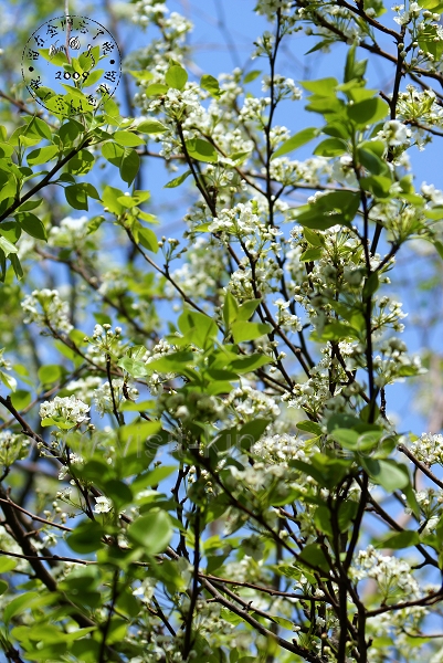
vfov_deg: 15.2
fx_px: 2487
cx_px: 222
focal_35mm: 135
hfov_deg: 10.2
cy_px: 332
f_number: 7.1
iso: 100
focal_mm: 90
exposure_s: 1/250
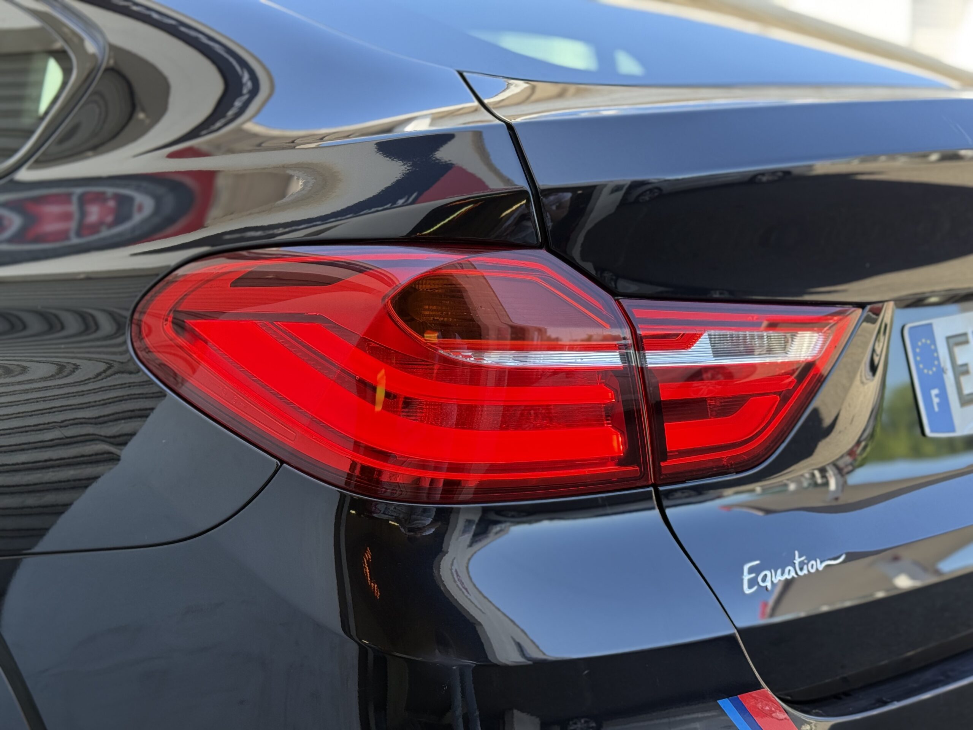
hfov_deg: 39.7
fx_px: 1349
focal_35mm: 48
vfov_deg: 30.3
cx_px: 486
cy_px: 365
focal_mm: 6.76
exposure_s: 1/253
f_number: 1.78
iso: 80
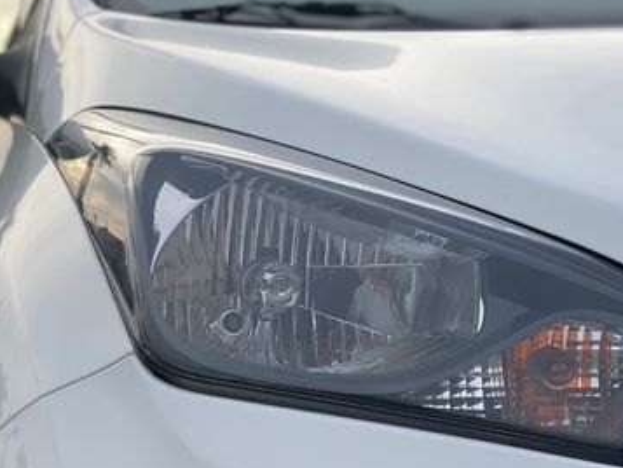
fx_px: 2124
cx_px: 284
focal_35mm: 118
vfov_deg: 12.5
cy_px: 391
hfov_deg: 16.7
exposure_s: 1/452
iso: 20
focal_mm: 6
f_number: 2
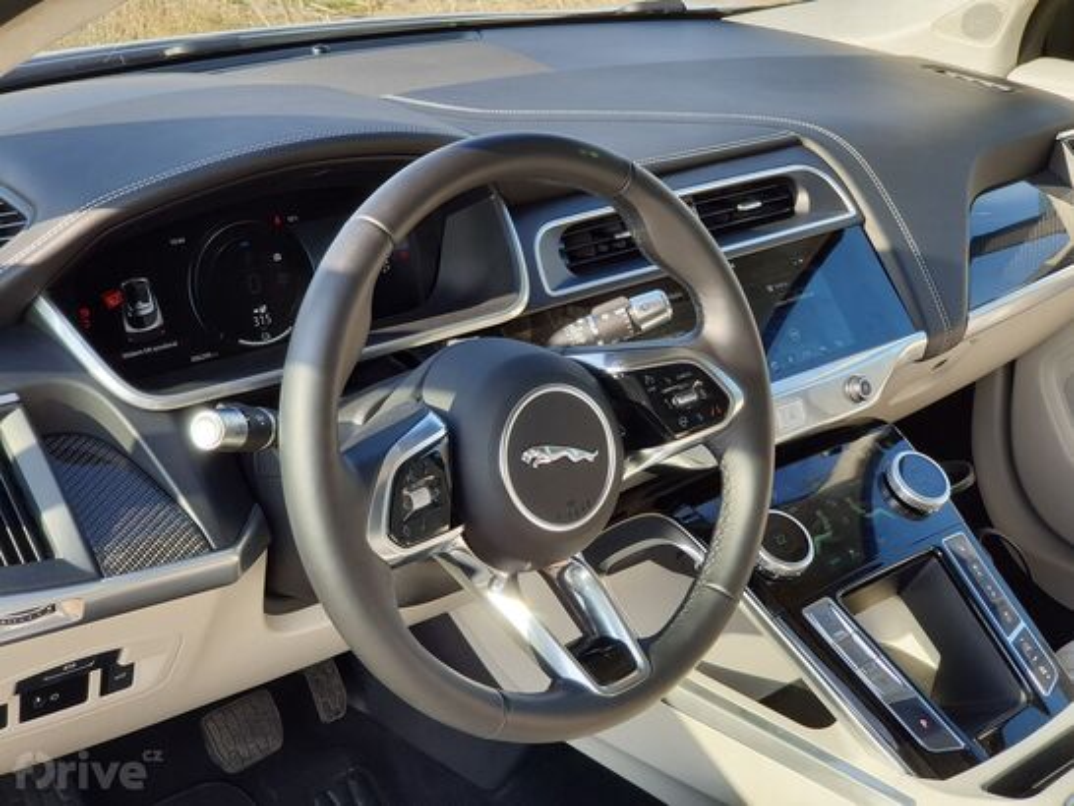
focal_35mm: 52
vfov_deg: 28.1
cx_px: 537
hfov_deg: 36.8
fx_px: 1614
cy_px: 403
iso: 25
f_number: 2.4
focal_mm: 6
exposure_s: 1/147
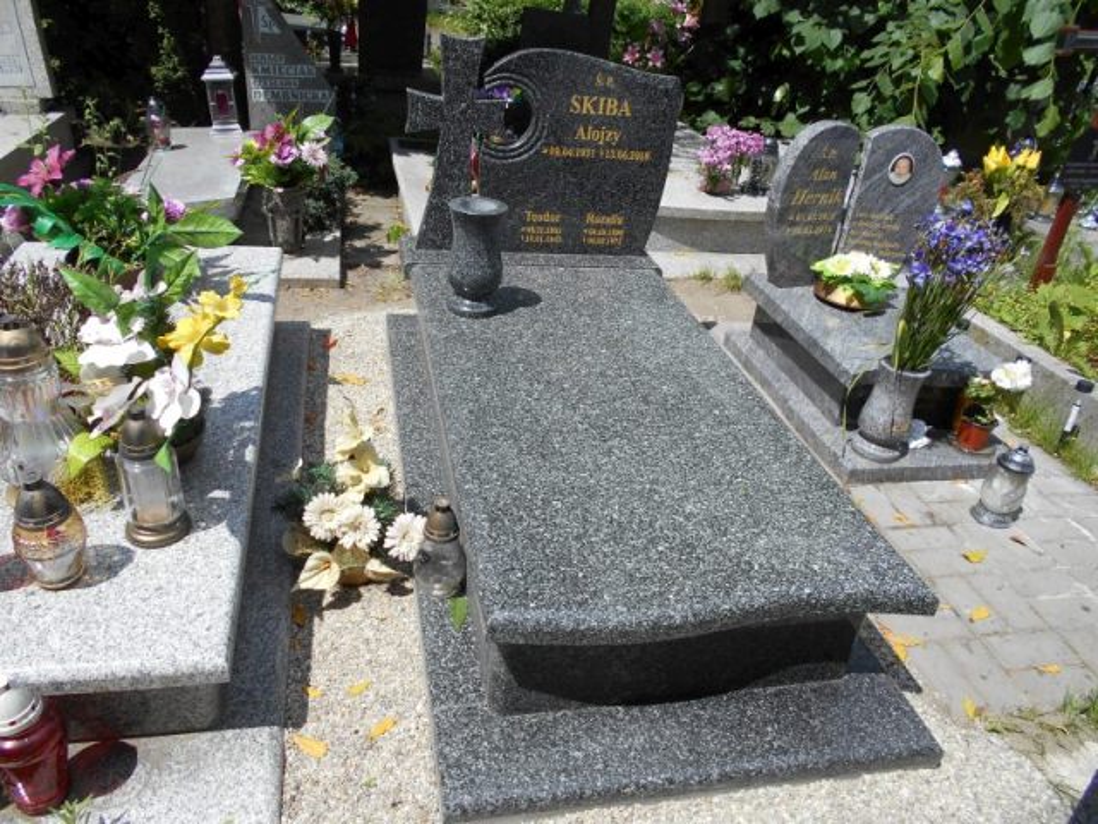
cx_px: 549
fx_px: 825
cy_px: 412
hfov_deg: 67.3
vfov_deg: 53.1
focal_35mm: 26
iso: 80
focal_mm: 4.6
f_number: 3.2
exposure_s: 1/1000
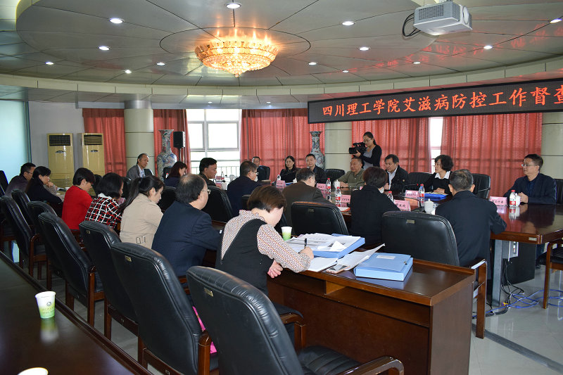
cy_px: 188
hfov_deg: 67.4
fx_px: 422
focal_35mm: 27
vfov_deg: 47.9
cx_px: 282
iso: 800
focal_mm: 18
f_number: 4.5
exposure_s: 1/80
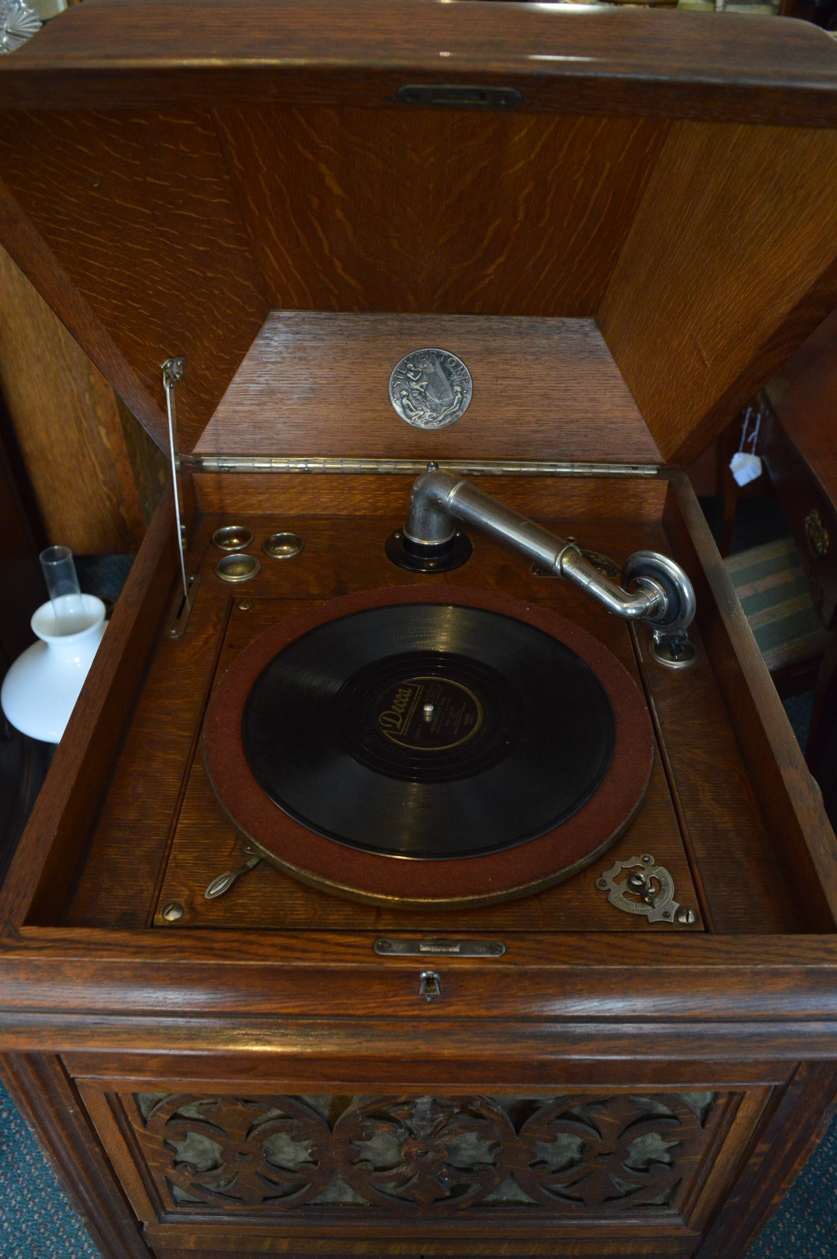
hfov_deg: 47.8
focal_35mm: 27
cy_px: 630
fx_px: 943
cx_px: 418
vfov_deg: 67.4
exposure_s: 1/60
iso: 1600
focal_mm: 18
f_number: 5
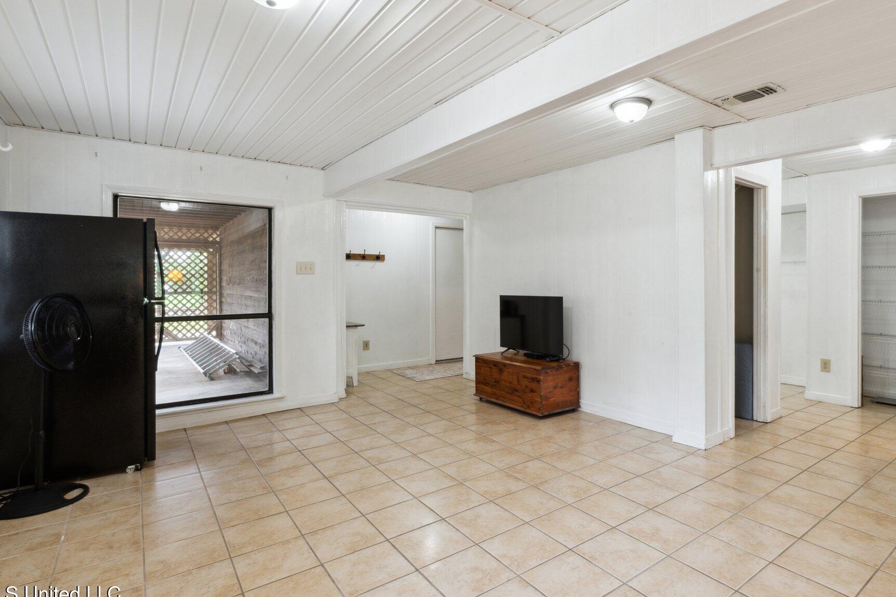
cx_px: 507
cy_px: 271
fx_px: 473
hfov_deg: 86.5
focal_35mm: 19
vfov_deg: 64.4
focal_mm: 16
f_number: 18
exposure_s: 1/2.5
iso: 400
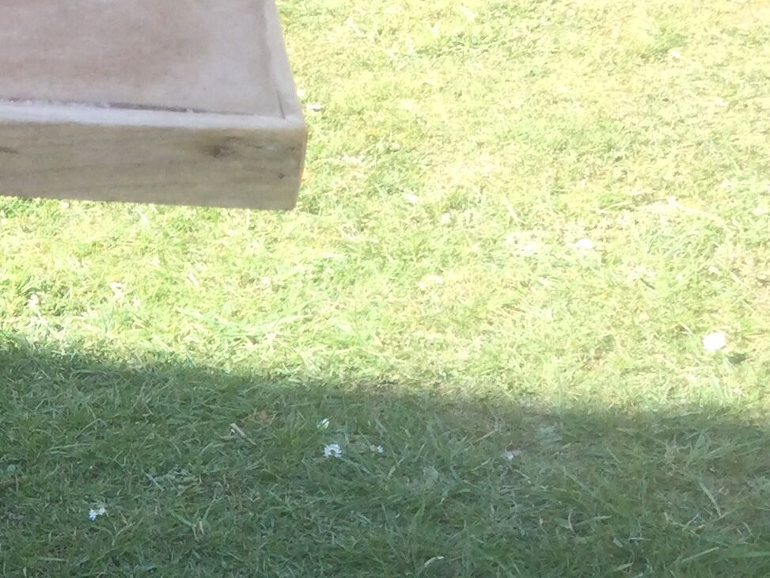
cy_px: 751
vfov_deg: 13.7
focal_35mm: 104
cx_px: -380
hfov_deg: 17.1
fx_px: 2314
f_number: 2.4
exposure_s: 1/153
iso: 25
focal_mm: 3.3
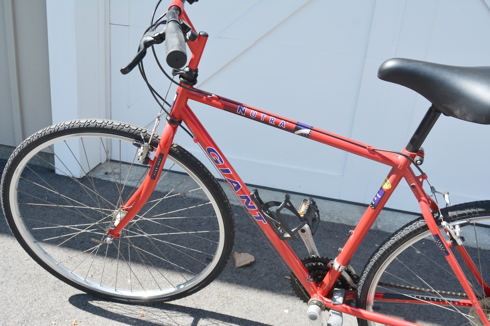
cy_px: 163
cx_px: 245
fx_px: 470
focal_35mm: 34
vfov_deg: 38.4
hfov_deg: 55.1
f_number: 8
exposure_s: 1/250
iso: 200
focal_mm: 23
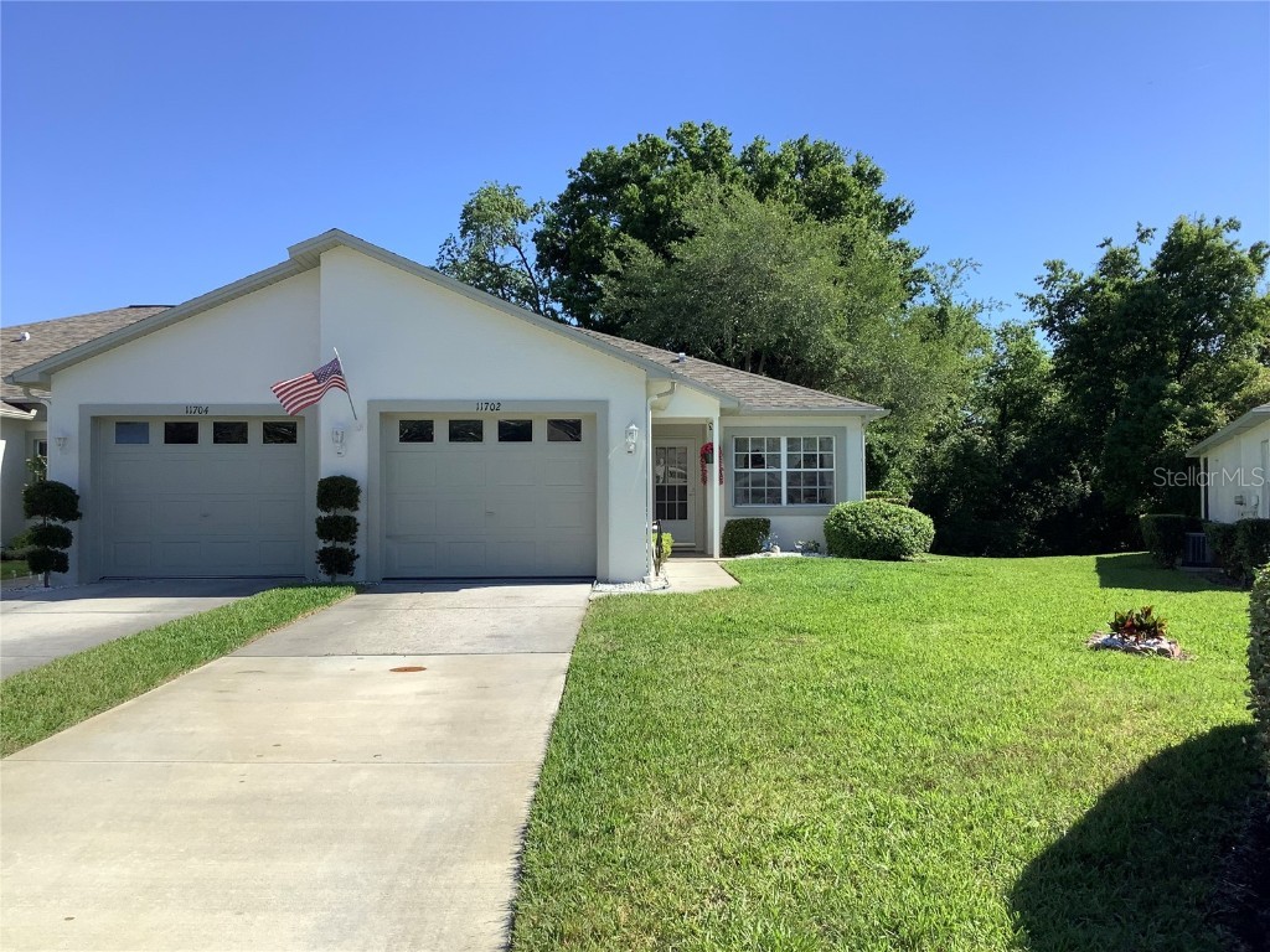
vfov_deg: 45.4
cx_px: 635
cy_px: 476
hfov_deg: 58.4
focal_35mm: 31
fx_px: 1137
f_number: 2.4
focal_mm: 3.3
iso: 25
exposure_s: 1/1235
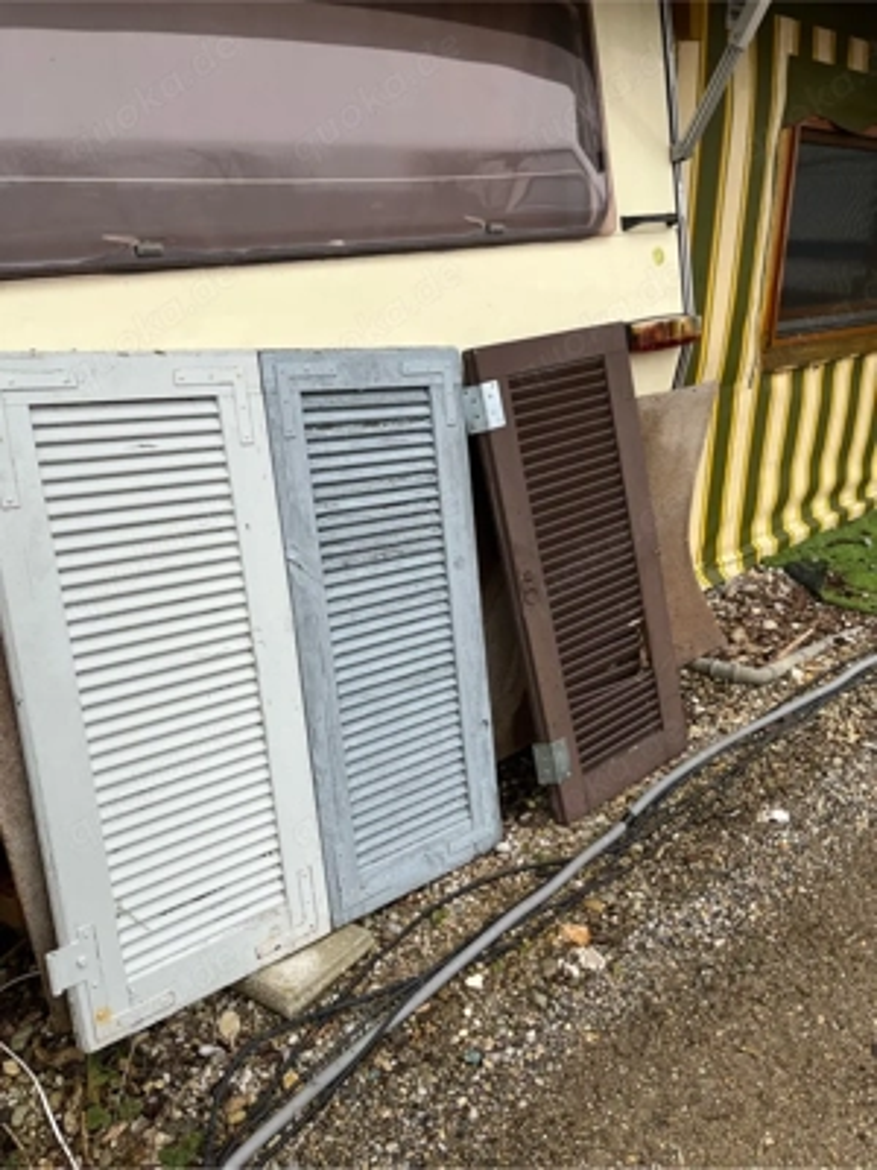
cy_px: 585
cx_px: 438
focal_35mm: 26
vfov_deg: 67.3
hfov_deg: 53.1
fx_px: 878
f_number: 1.6
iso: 50
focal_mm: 5.1
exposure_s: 1/440
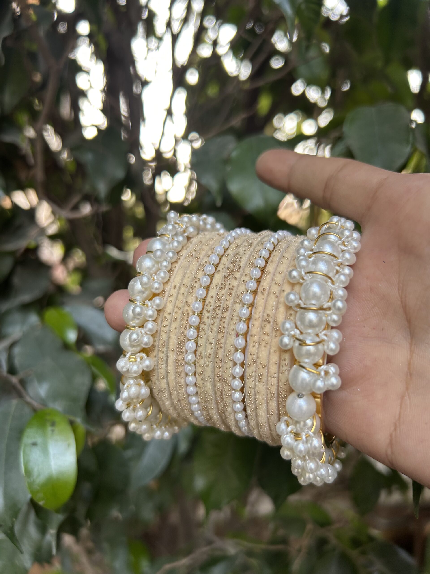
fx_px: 431
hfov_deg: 53.1
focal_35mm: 26
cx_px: 215
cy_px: 287
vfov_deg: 67.3
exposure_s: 1/121
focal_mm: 5.7
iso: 64
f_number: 1.5
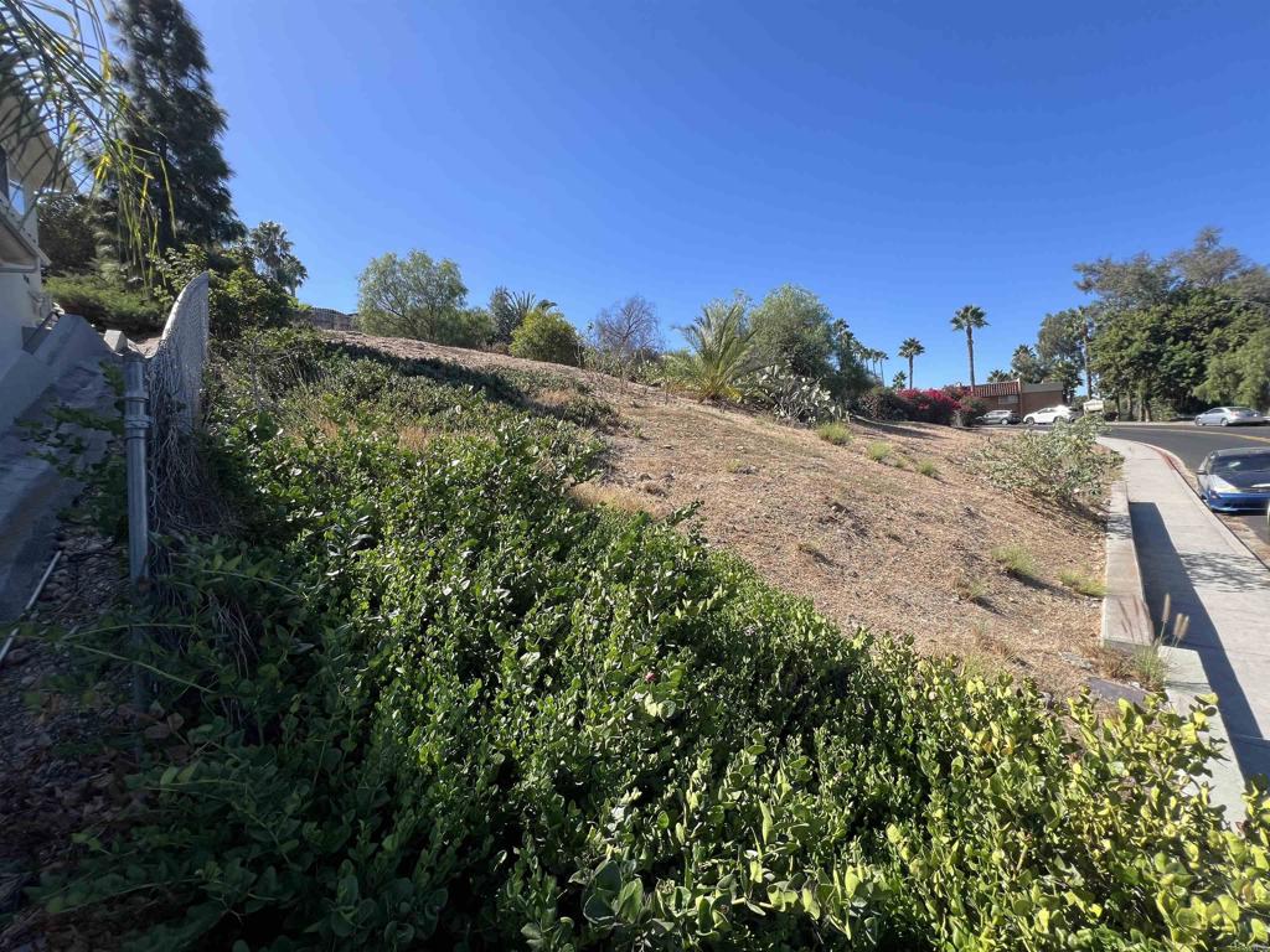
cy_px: 476
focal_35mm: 13
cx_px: 635
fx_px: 477
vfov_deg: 89.9
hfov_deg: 106.2
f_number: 1.8
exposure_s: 1/861
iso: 32
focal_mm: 1.57
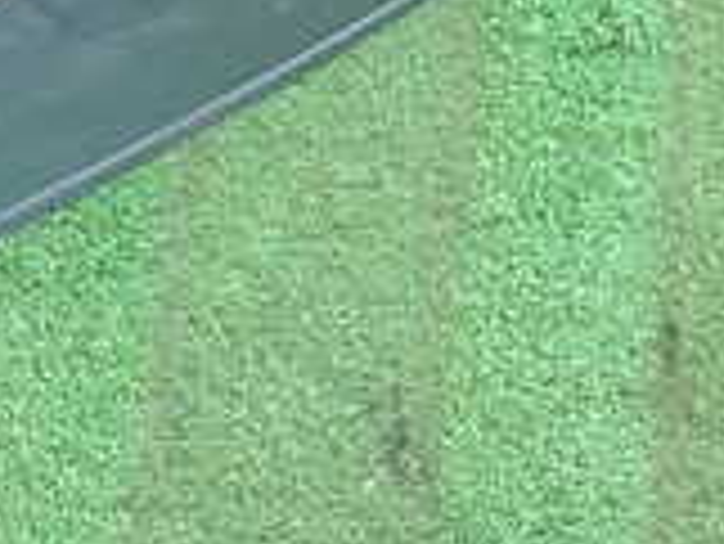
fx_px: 1947
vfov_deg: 14.1
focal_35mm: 93
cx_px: 531
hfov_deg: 20.9
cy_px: -445
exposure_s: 1/30
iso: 250
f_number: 2
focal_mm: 4.5
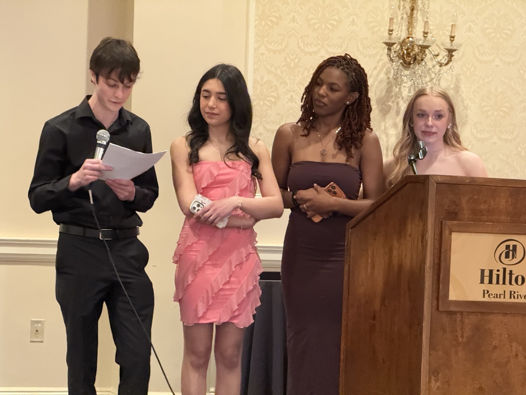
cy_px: 198
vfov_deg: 12.3
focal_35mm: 120
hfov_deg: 16.4
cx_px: 263
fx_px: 1823
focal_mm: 15.66
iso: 1600
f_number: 2.8
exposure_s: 1/40
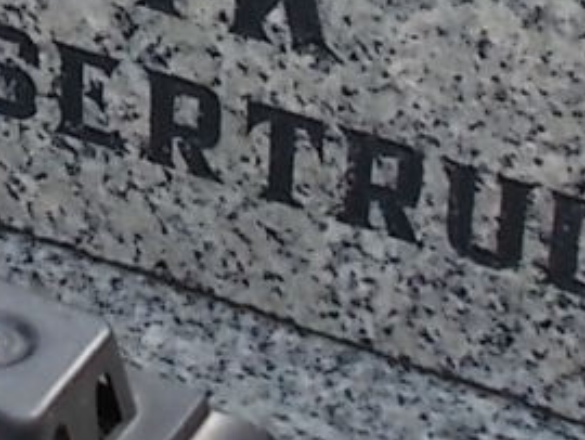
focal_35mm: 154
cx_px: -132
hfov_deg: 12.5
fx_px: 2605
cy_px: -373
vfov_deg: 9.2
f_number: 3.2
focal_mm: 4.6
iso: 80
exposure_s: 1/500
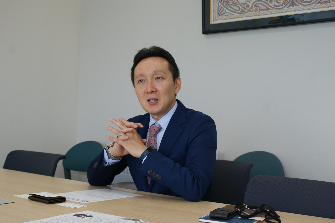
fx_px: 488
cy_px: 112
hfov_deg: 37.9
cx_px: 168
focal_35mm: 52
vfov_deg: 25.7
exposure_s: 1/60
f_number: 5.6
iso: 200
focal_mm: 35
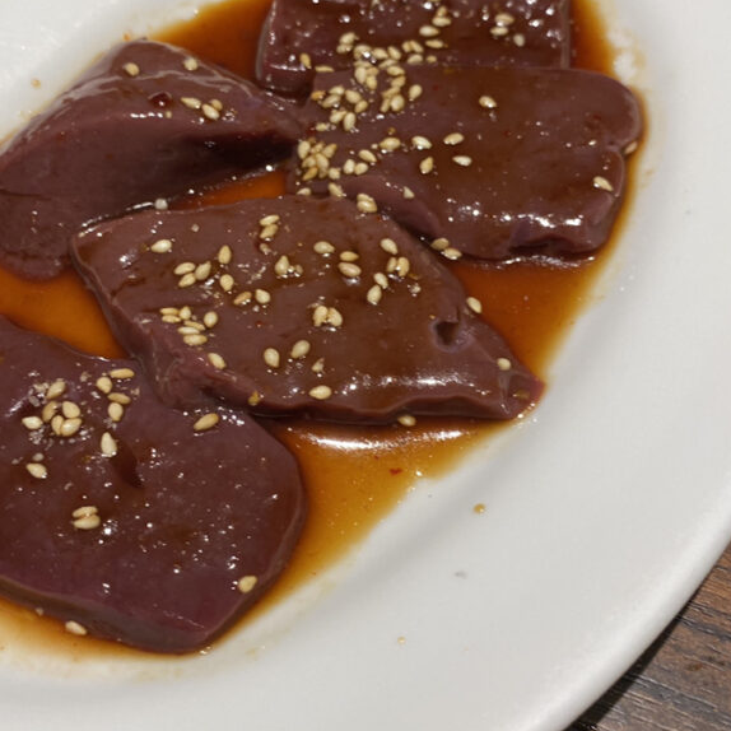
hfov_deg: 40.8
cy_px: 315
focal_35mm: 41
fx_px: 980
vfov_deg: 40.8
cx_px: 295
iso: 100
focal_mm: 4.25
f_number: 1.8
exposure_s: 1/120
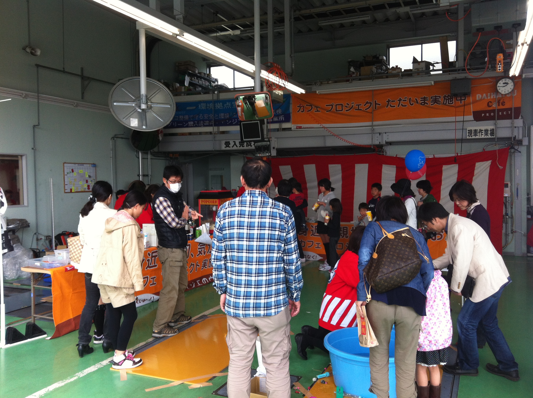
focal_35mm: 35
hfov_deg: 52.7
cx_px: 266
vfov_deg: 40.6
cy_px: 199
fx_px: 538
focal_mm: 3.85
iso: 80
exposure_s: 1/223
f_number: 2.8
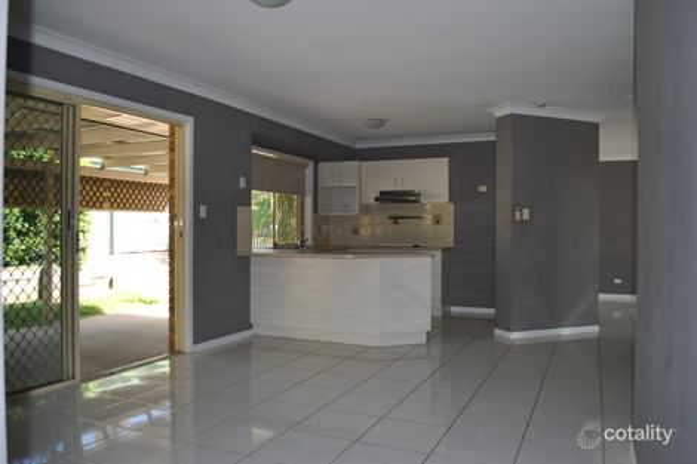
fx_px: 523
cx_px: 348
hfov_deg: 67.4
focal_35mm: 27
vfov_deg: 47.9
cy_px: 232
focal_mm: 18
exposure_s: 1/125
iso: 125
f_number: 3.5
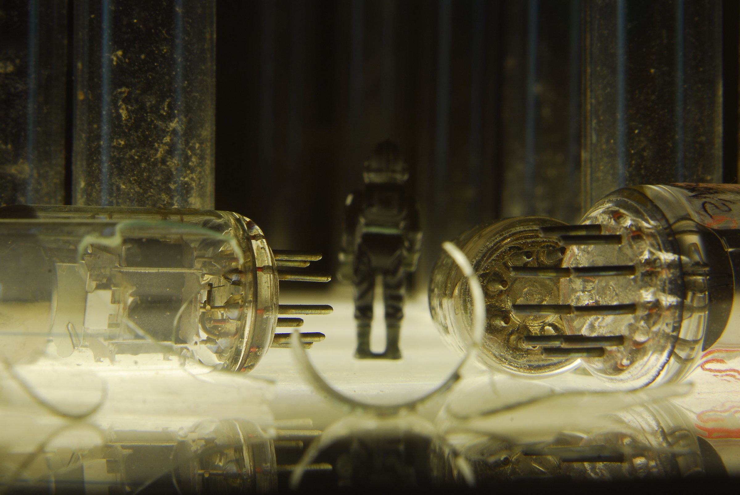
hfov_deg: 31.1
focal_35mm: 64
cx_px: 370
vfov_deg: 21.1
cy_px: 248
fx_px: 1328
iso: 100
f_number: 22
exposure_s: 1
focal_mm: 43
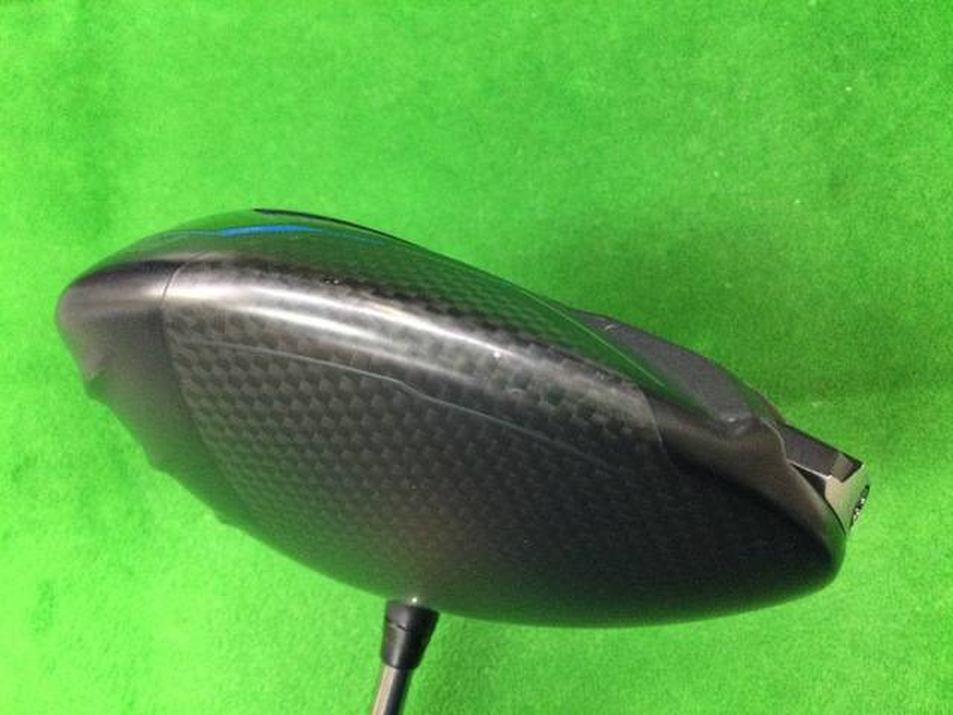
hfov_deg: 58.4
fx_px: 853
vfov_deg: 45.4
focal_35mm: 31
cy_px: 358
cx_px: 476
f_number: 2.4
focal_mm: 3.3
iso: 200
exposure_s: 1/20
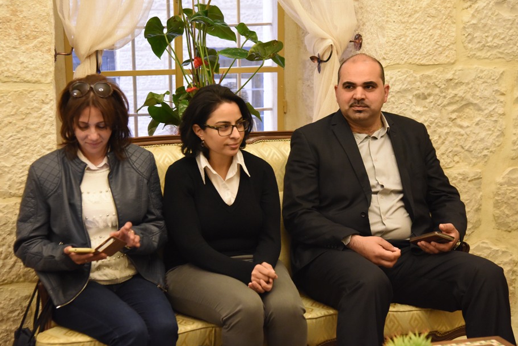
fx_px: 1065
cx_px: 250
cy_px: 175
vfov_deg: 18.4
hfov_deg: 27.3
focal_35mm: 74
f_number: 4.5
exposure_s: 1/80
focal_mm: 66
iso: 5000
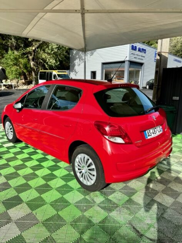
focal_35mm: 24
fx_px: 168
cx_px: 91
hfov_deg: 56.8
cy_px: 122
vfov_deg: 71.6
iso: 80
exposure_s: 1/2469
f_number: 1.78
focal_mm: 6.86
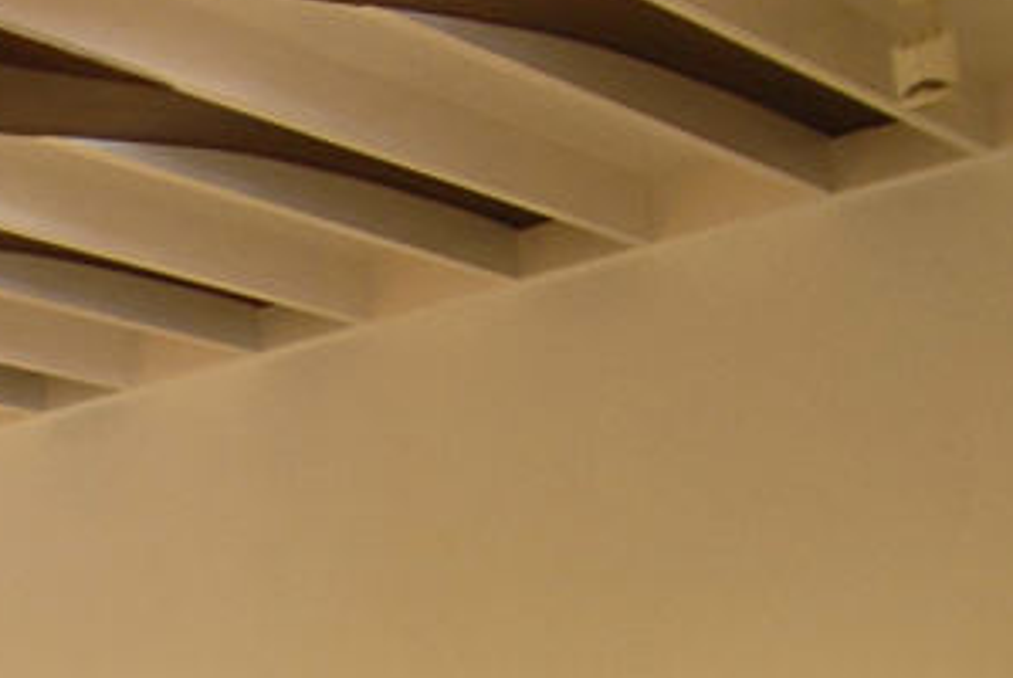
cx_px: -872
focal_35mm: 72
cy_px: 976
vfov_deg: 17.3
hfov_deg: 19.6
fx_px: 2028
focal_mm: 12
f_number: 5.6
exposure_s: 1/6
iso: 125
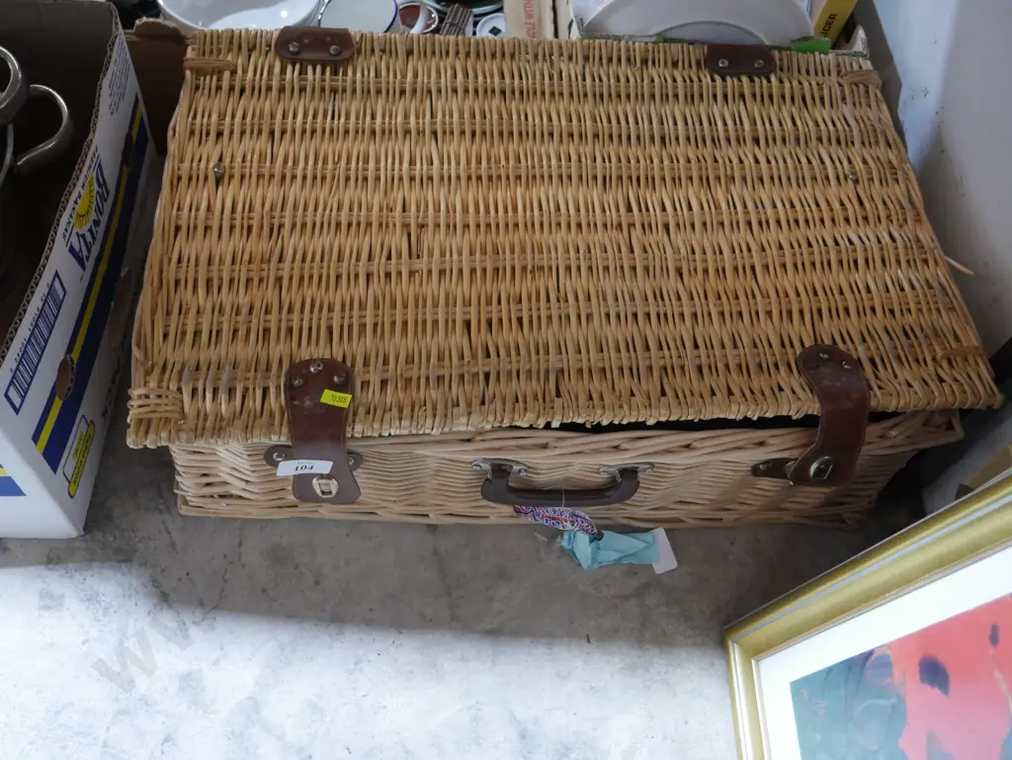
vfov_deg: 44.2
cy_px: 380
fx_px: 936
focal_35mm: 32
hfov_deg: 56.8
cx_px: 506
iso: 2000
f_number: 3.6
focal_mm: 16
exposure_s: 1/60
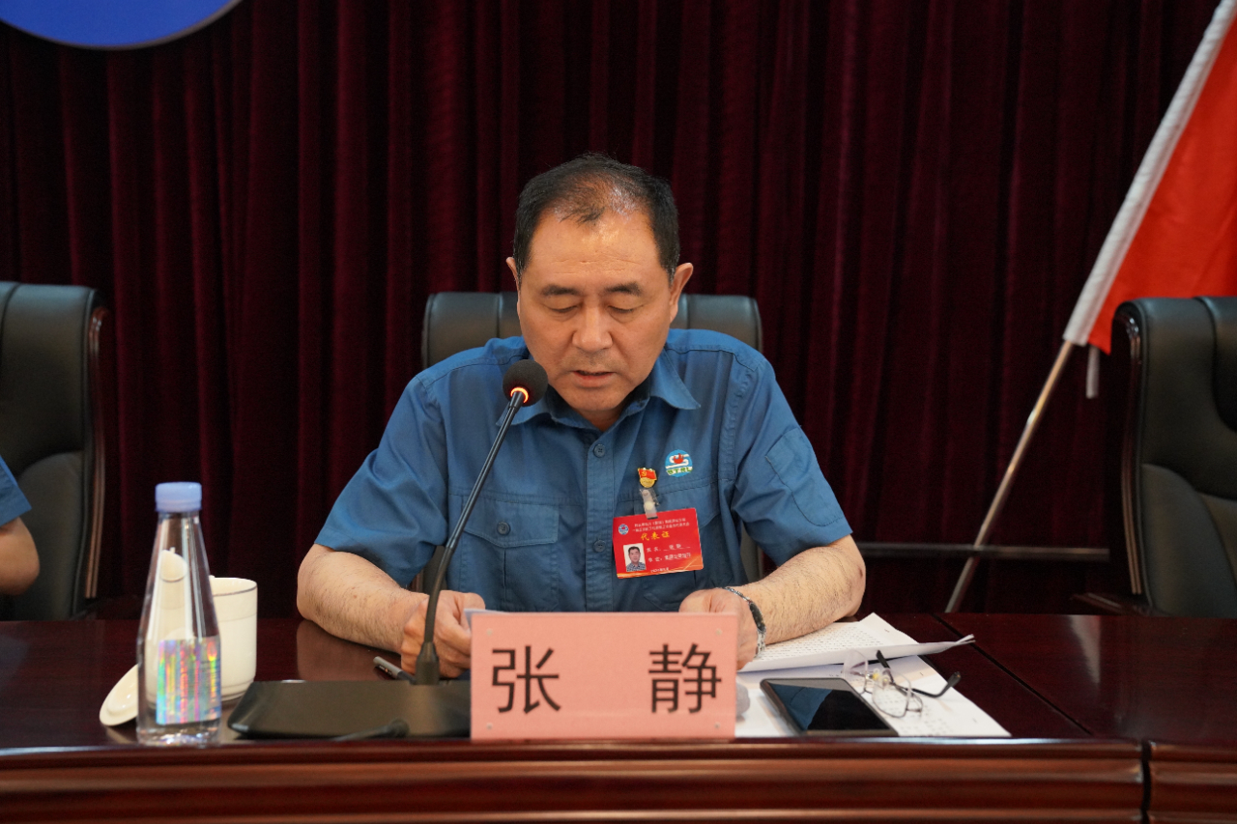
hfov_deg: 45.4
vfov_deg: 31.2
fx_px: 1477
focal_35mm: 43
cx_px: 618
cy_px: 412
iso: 5000
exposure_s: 1/160
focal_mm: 43
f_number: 4
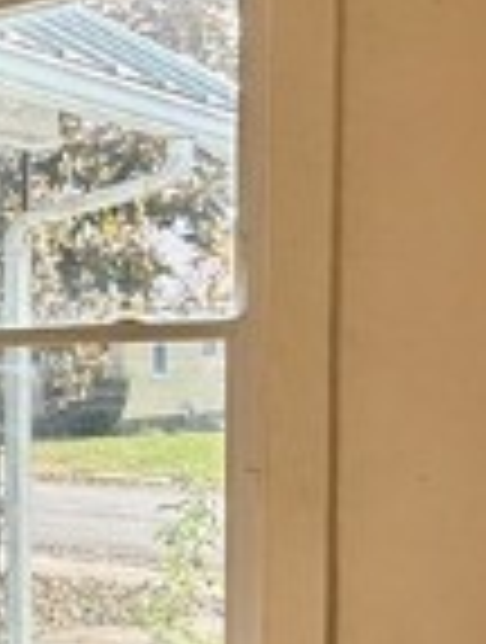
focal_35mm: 75
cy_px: 450
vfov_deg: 25.7
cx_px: -423
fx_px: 1398
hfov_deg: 16.2
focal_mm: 2.22
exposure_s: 1/248
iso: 50
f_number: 2.2
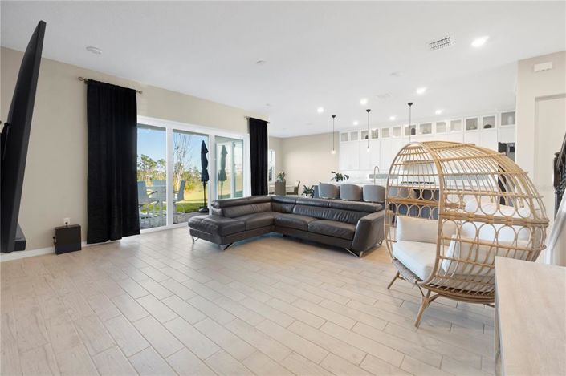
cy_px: 188
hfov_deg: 100.4
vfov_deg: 77.2
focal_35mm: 15
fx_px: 236
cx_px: 283
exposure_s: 1/1.67
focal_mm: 10
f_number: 8
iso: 100
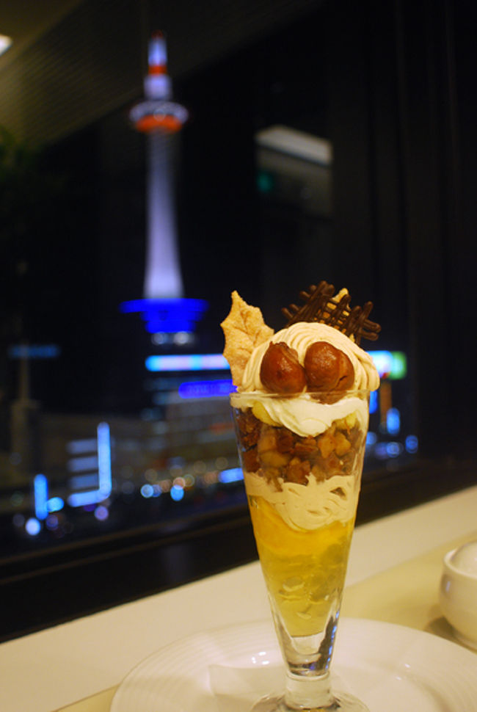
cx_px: 238
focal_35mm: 30
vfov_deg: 61.9
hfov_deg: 43.7
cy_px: 356
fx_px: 594
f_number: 2.8
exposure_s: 1/25
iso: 400
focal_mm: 20
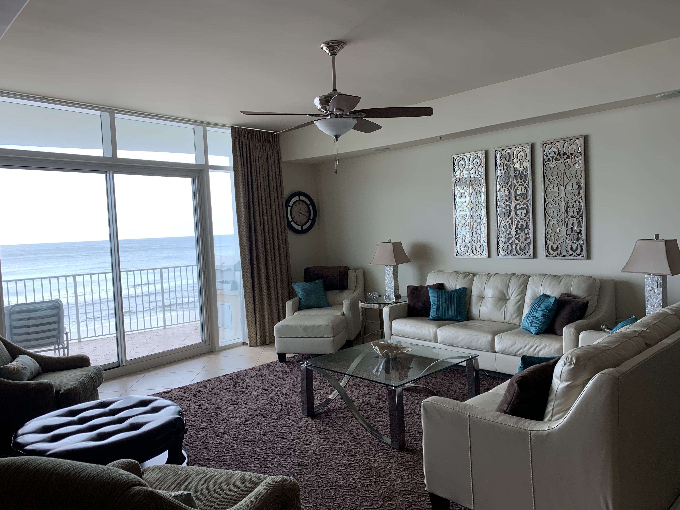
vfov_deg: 53.1
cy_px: 255
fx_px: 511
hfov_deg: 67.3
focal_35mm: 26
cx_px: 340
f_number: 1.8
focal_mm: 4.25
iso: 25
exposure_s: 1/122
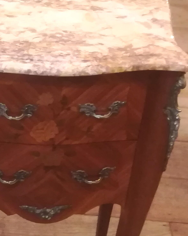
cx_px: -96
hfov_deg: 13.1
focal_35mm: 111
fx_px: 772
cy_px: 174
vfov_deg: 17.2
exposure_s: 1/14.3
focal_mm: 3.83
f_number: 2.2
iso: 640
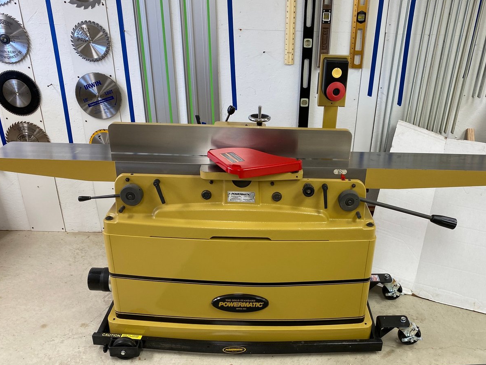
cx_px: 273
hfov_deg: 55.2
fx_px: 463
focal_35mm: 33
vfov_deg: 42.7
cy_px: 226
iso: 64
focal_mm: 4.25
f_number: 1.8
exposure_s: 1/60
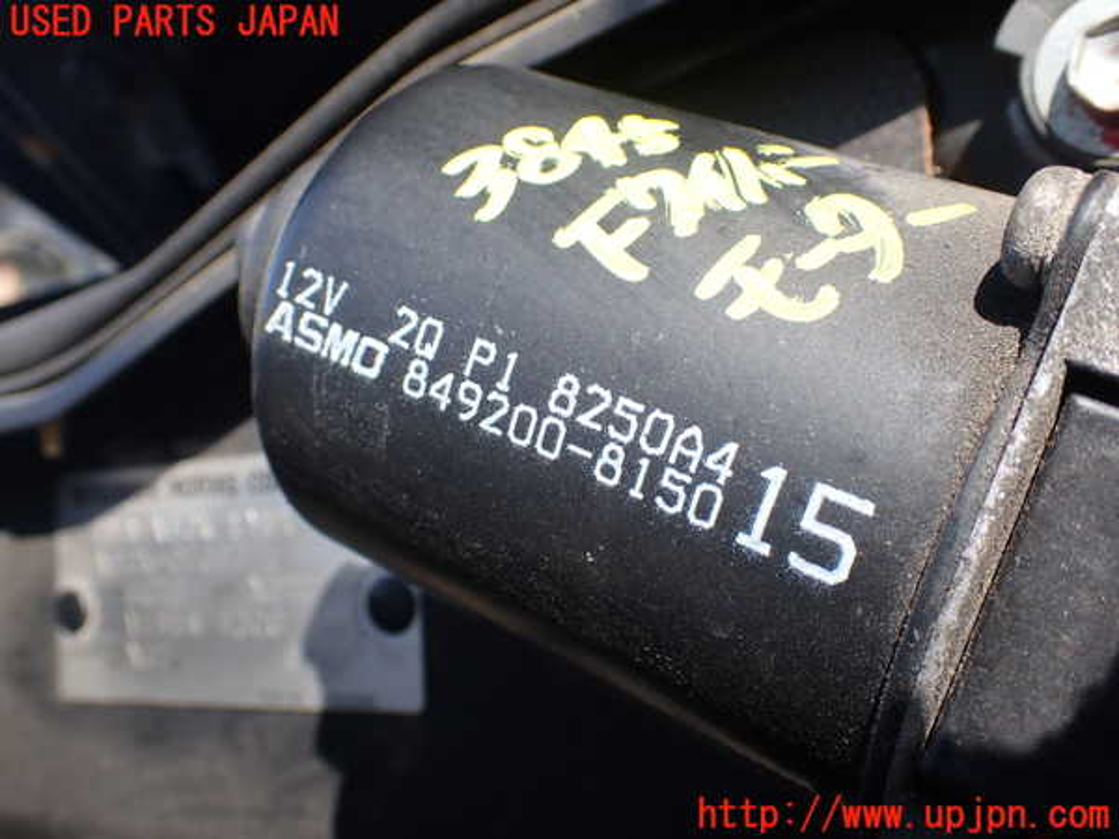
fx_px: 1228
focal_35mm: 38
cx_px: 560
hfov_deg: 49.0
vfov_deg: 37.7
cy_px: 420
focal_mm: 6.83
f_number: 3.5
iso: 100
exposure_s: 1/200
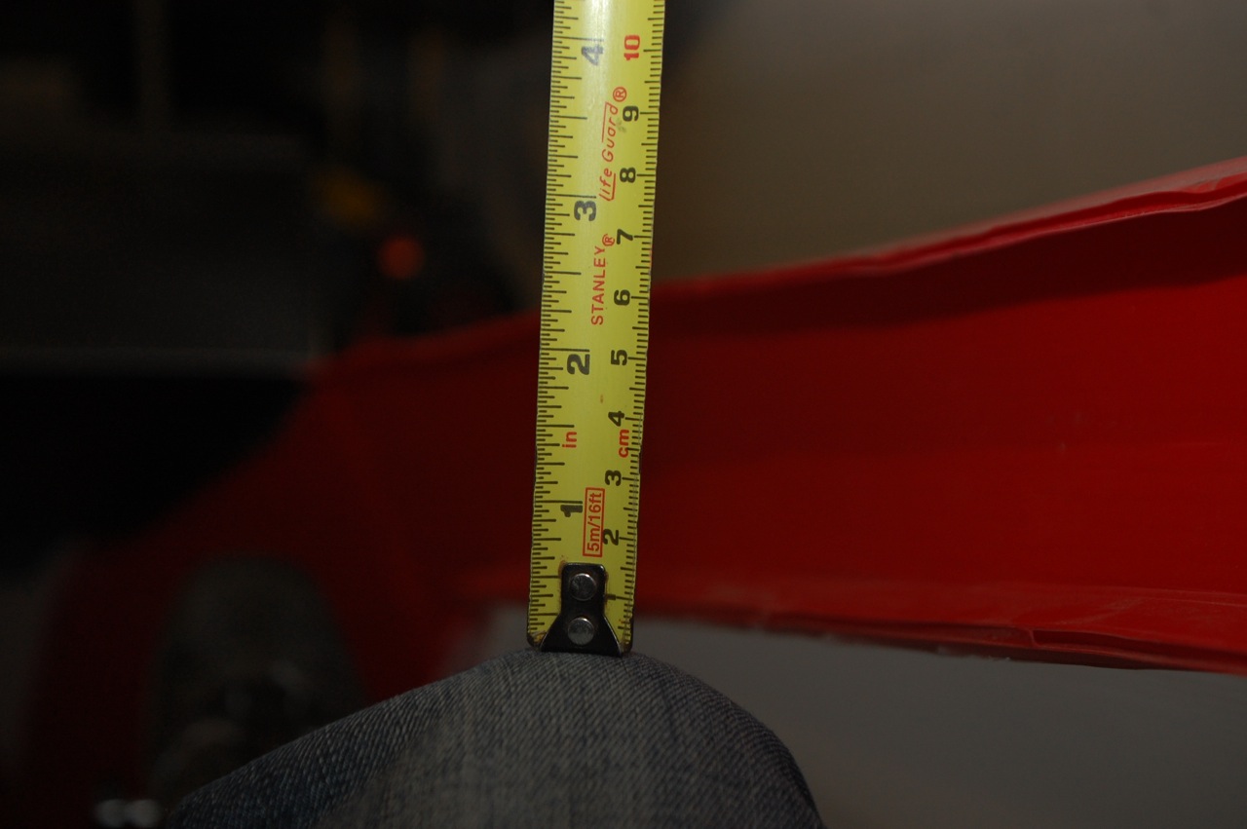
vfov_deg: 25.7
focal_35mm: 52
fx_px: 1817
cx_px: 624
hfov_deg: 37.9
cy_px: 414
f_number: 5
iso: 400
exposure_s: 1/60
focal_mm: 35
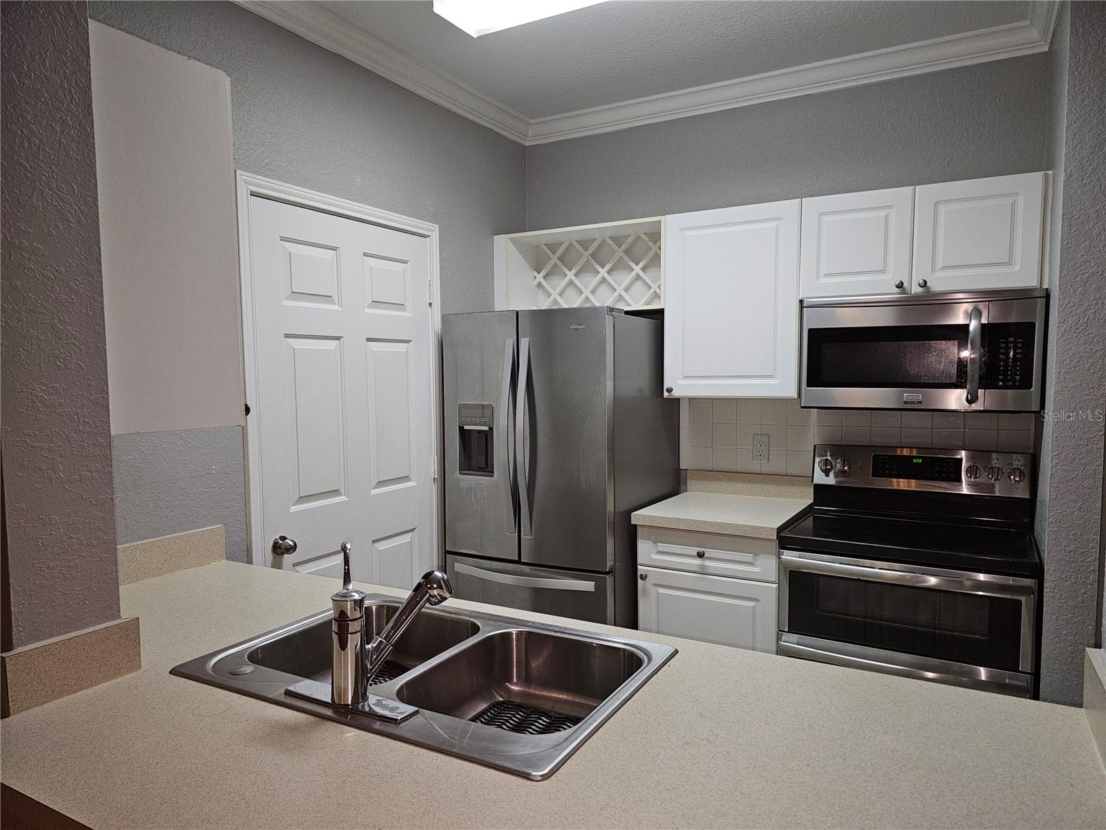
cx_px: 553
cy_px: 415
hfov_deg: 73.9
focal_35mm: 23
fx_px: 735
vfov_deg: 58.9
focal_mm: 6.3
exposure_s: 1/40
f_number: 1.7
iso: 100
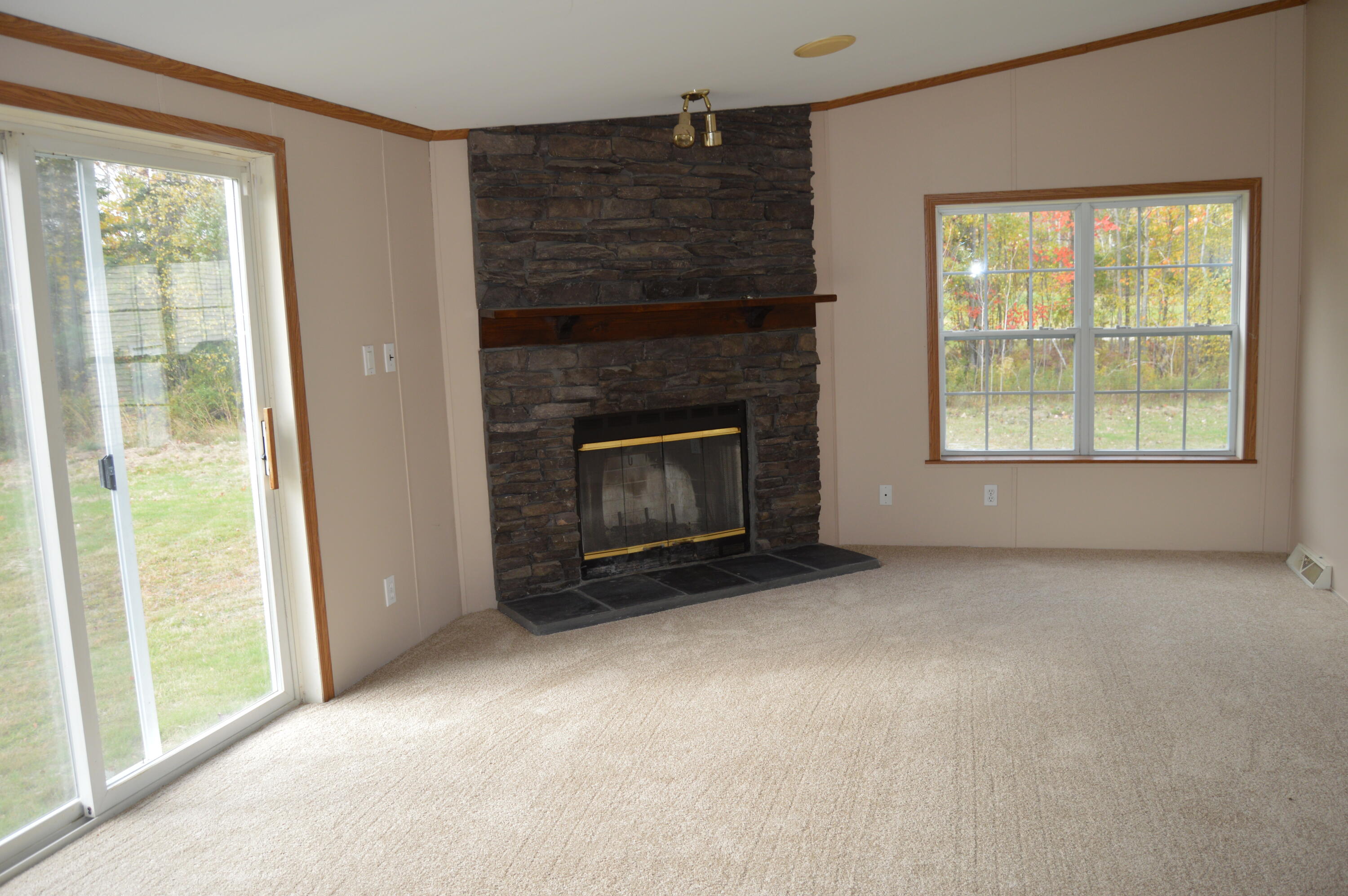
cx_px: 674
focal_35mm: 27
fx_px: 1010
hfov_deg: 67.4
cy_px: 448
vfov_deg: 47.8
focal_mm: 18
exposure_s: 1/125
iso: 250
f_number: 4
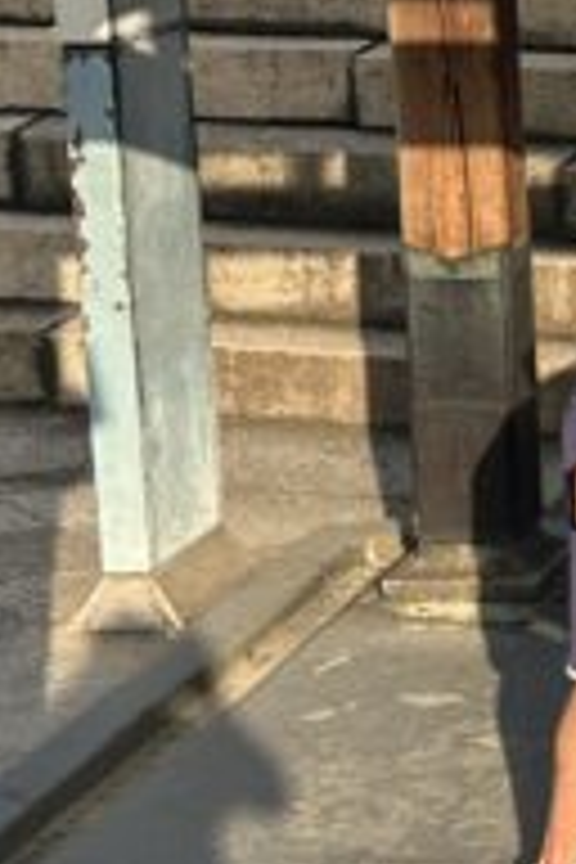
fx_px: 3192
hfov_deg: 8.8
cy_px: 248
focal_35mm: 133
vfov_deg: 15.4
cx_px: 1616
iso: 80
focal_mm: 6.86
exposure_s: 1/1517
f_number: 1.78
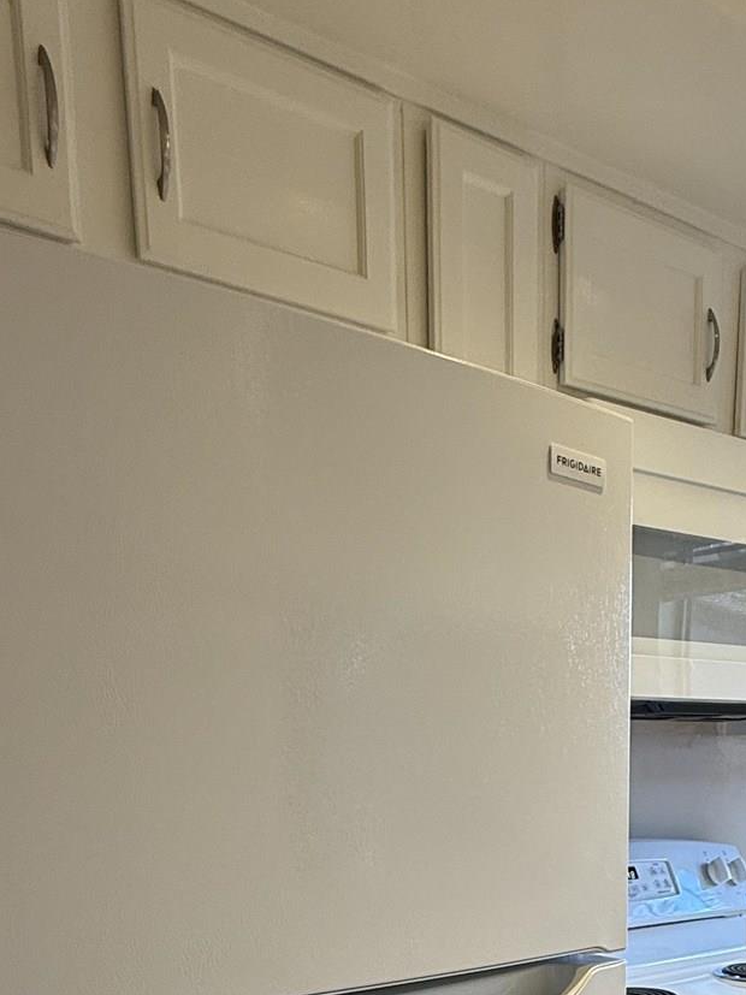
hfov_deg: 36.0
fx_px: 1121
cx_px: 558
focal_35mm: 39
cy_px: 1015
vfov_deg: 41.1
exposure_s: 1/120
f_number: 2.2
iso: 100
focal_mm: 2.22
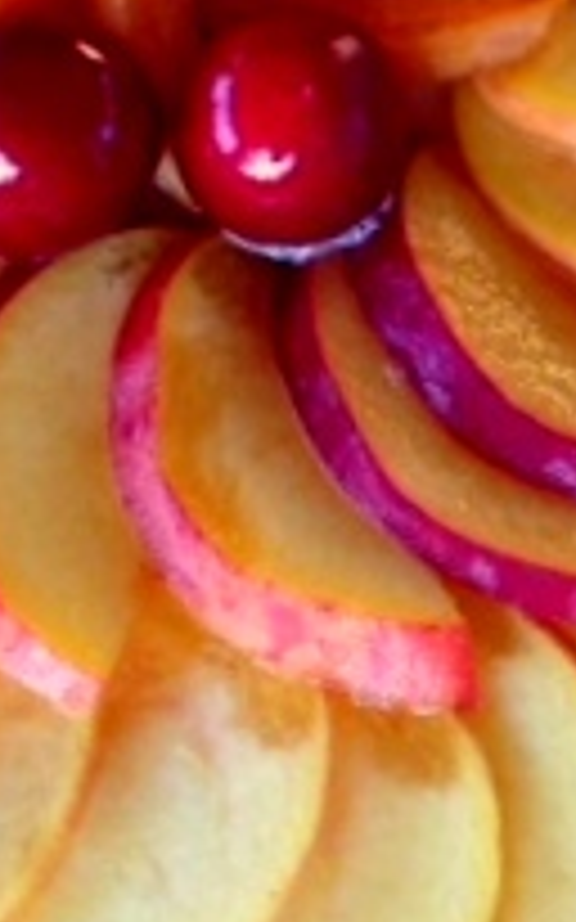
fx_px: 2740
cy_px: 247
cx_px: 346
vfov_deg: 19.0
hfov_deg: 12.0
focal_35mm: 109
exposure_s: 1/40
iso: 64
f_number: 2.4
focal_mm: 4.13
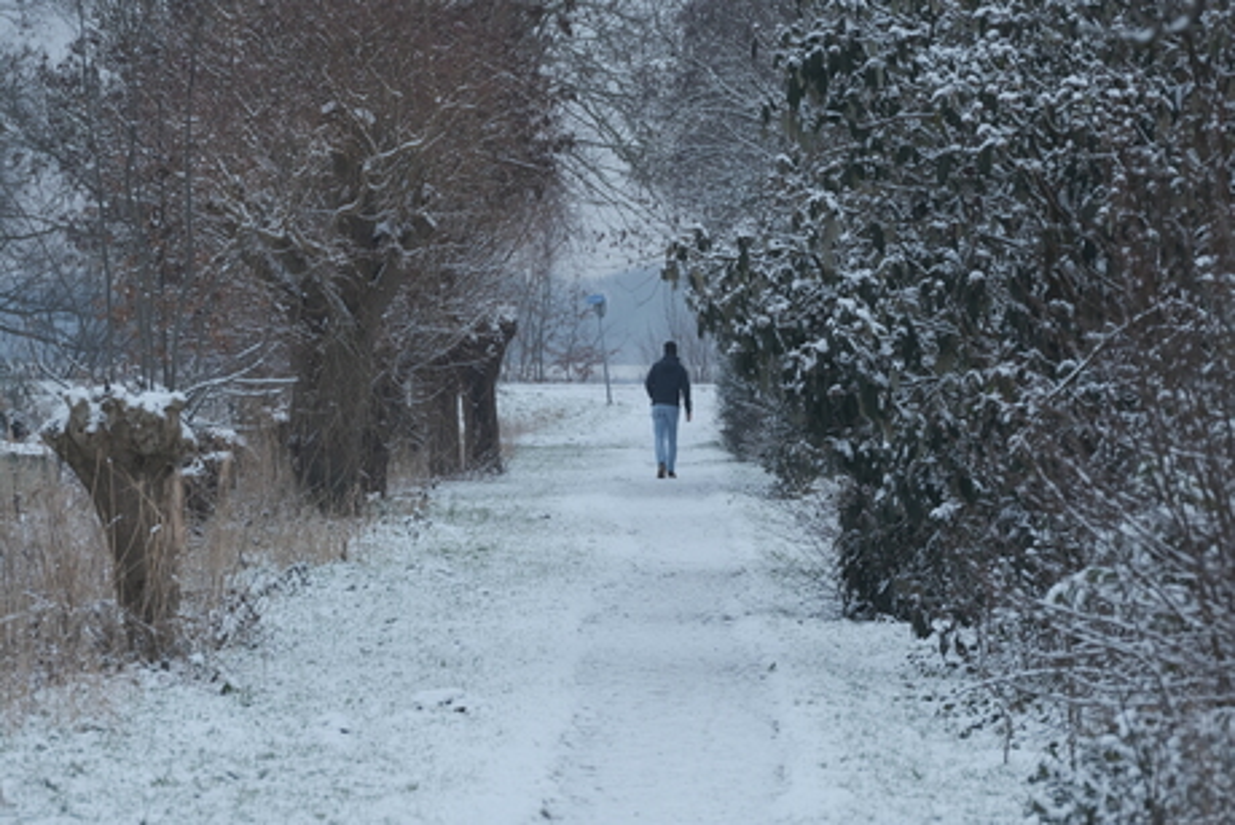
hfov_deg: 7.7
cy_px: 412
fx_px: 9162
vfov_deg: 5.2
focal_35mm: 267
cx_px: 618
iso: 1000
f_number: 7.1
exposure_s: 1/500
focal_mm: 177.9
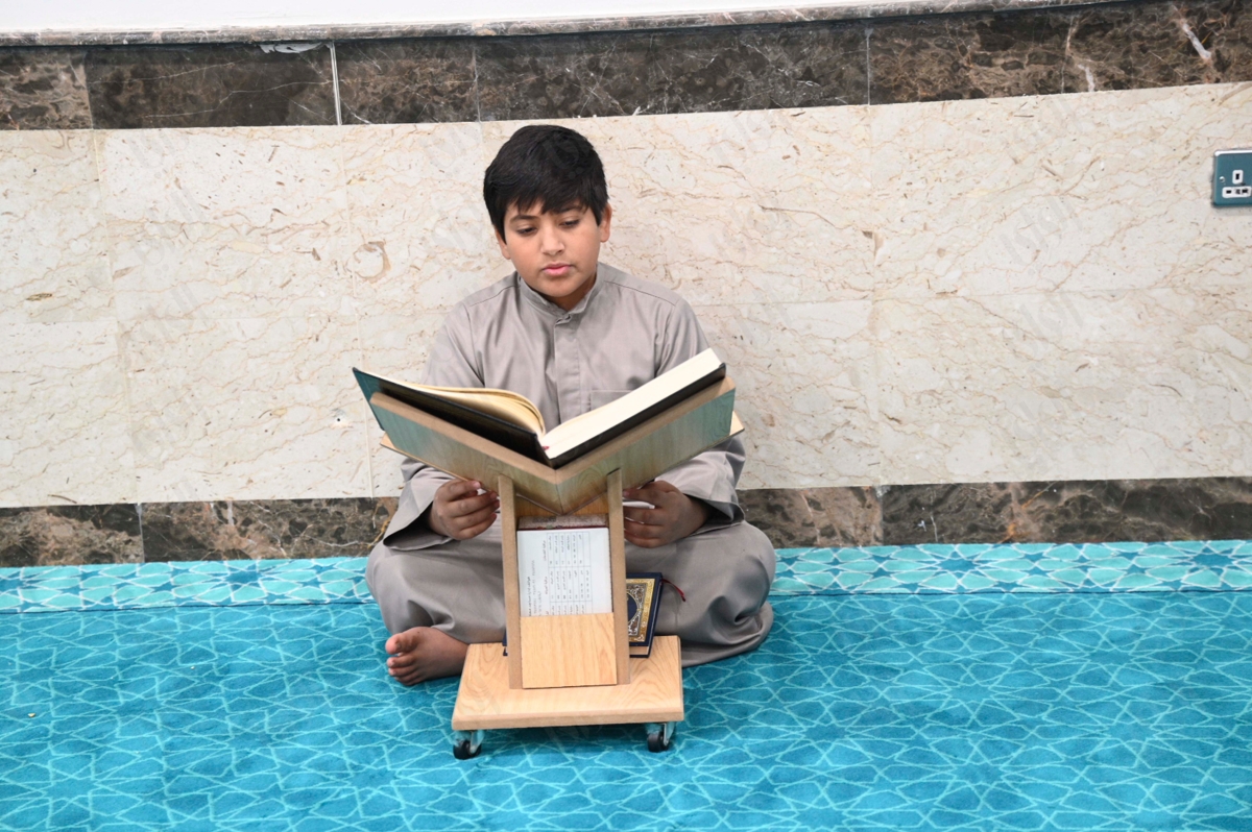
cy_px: 416
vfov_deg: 25.0
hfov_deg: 36.9
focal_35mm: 54
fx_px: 1876
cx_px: 626
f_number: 4
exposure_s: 1/100
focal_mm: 54
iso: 2000
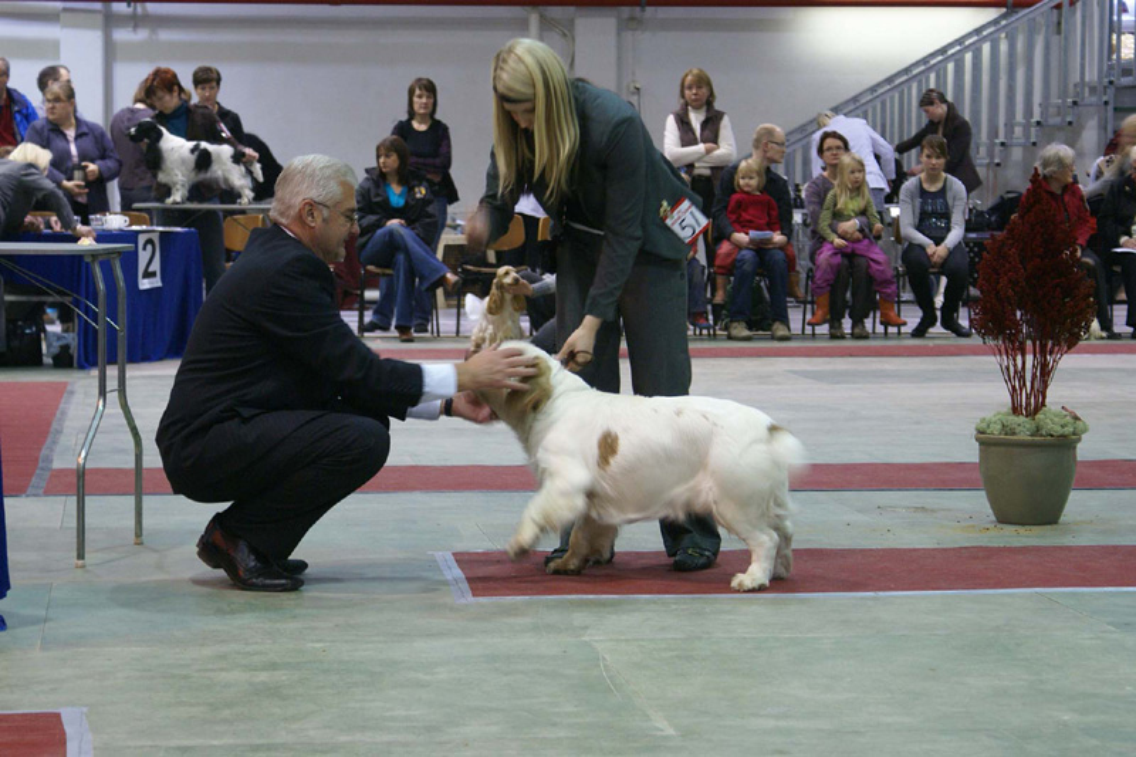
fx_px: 3312
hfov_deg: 19.5
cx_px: 568
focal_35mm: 105
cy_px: 378
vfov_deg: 13.0
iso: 400
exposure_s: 1/20
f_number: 5.6
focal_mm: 70
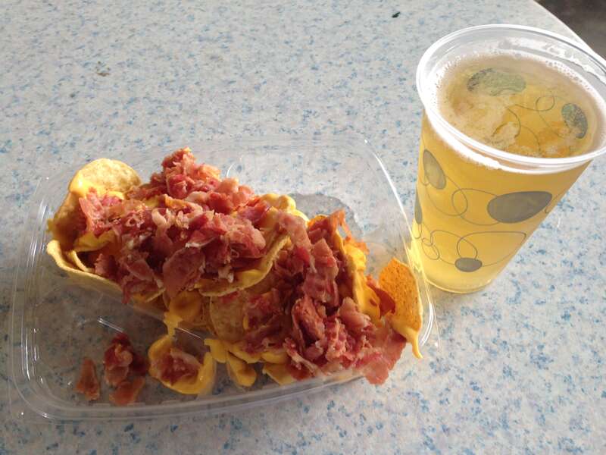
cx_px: 303
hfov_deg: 55.4
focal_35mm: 33
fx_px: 578
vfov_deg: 42.9
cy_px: 228
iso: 80
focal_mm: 4.12
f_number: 2.4
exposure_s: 1/20
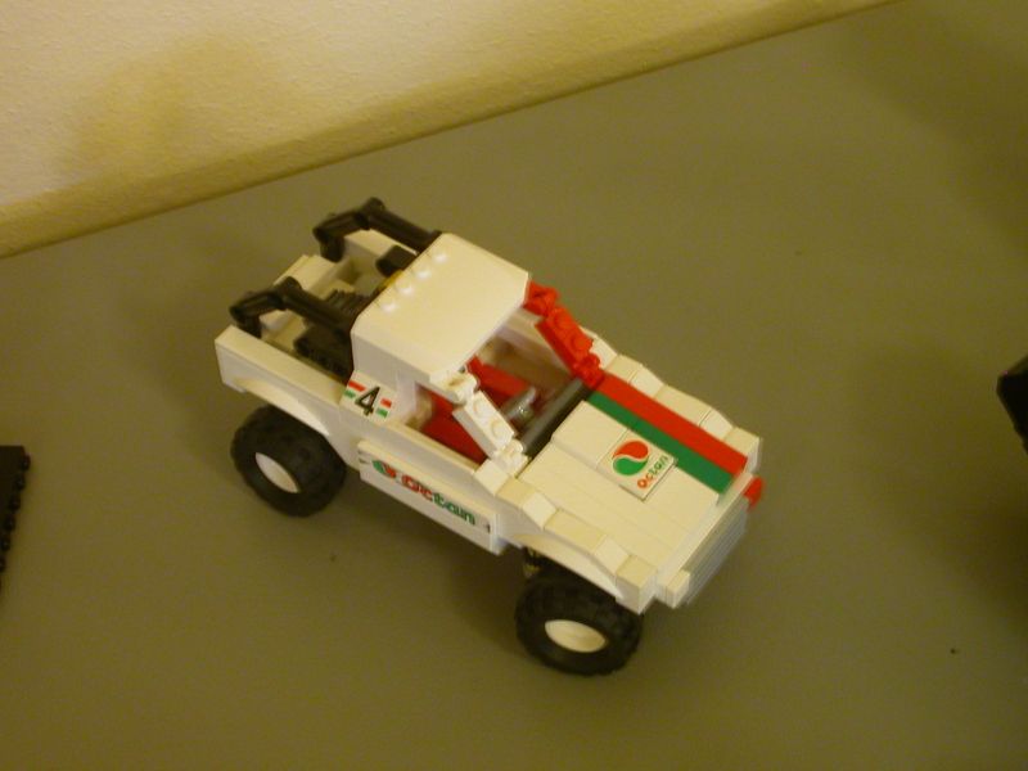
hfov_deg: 30.3
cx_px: 514
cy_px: 386
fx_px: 1901
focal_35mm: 64
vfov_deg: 22.9
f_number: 3.5
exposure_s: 1/3.9
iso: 160
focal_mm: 9.7
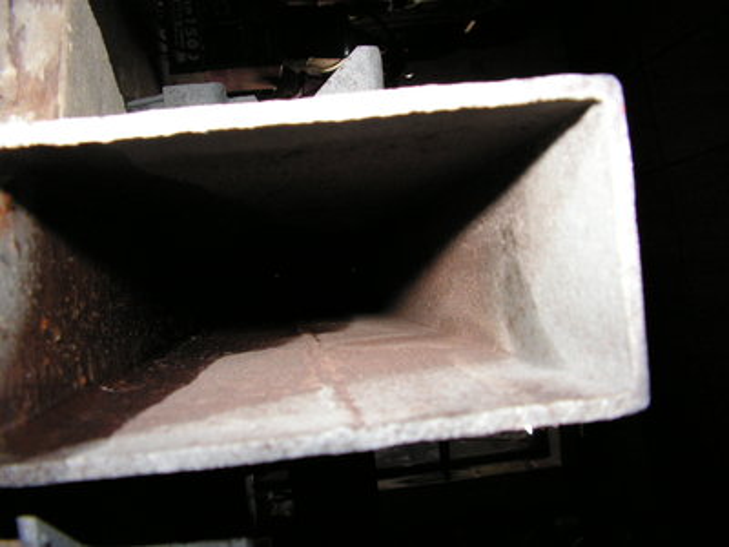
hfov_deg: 51.4
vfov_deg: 39.7
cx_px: 364
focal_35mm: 36
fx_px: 758
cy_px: 274
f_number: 4.8
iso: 200
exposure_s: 1/40
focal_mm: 6
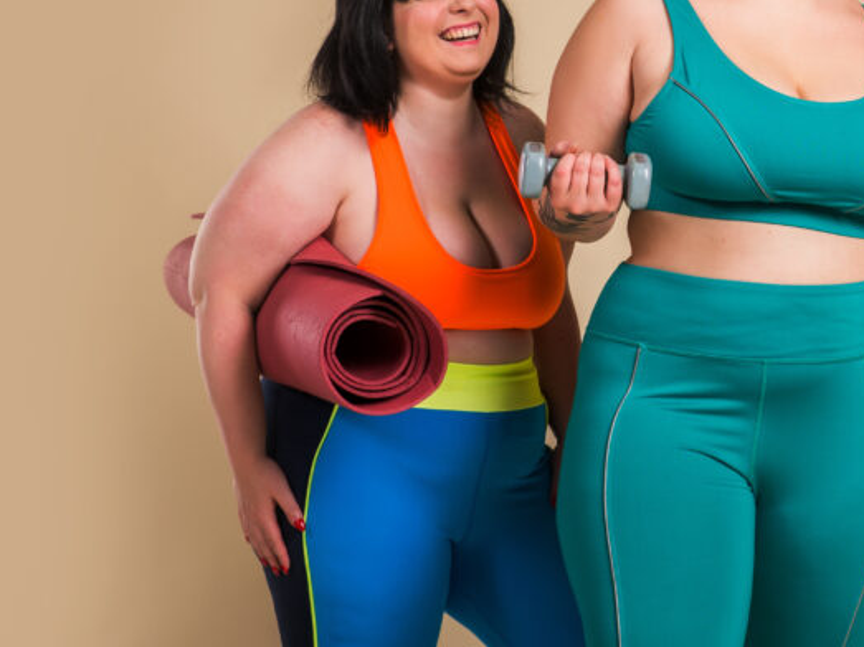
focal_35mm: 113
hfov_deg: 17.3
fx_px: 2820
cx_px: 714
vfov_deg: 13.1
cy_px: 168
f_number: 9
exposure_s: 1/160
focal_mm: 60
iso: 100
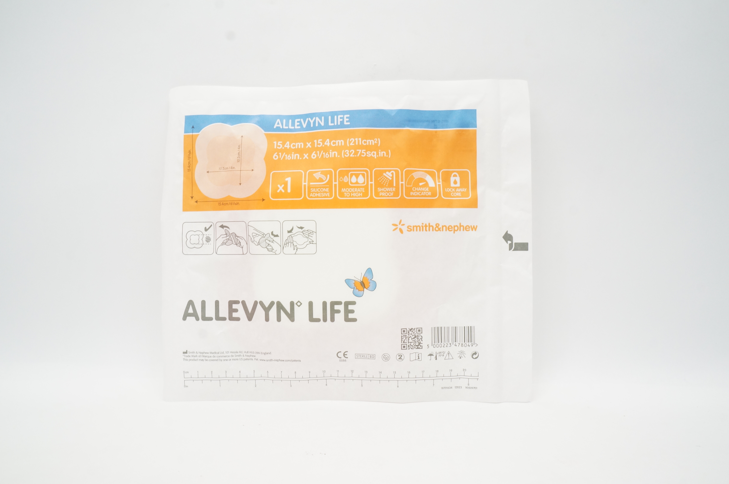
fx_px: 546
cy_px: 242
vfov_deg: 47.8
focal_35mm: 27
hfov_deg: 67.4
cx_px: 364
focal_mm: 18
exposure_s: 1/20
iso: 800
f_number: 11
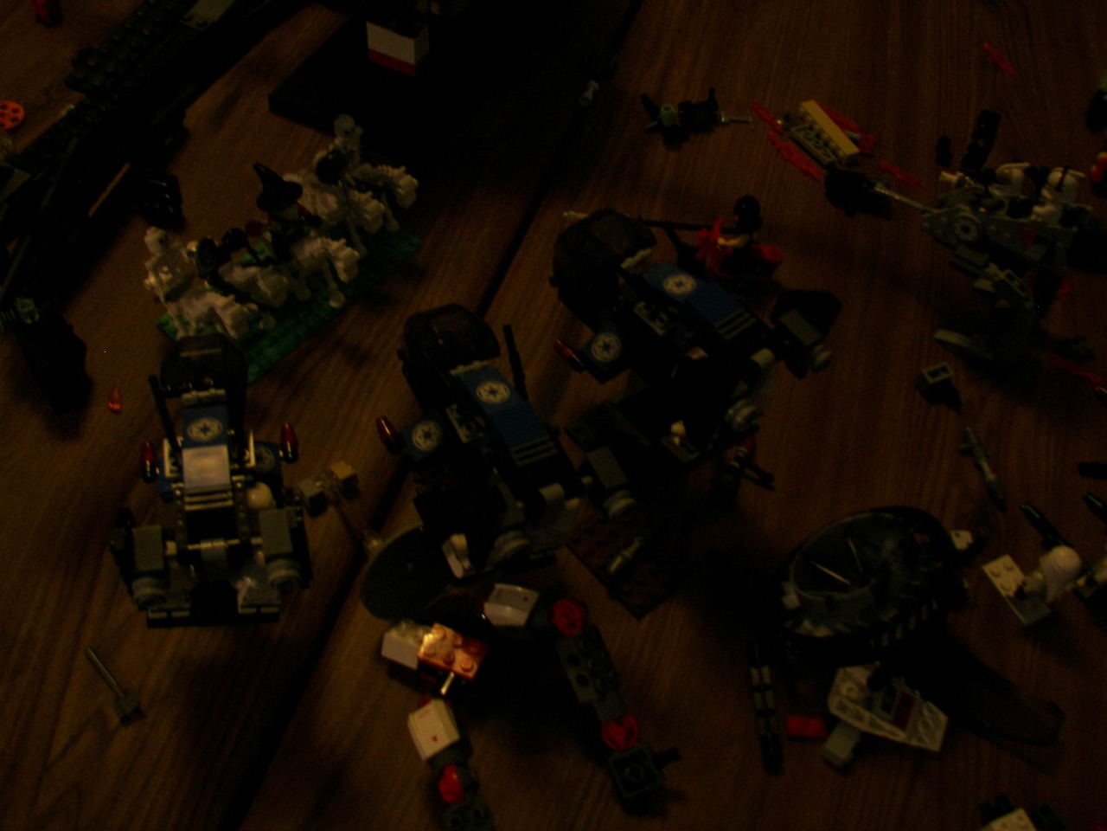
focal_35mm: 36
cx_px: 554
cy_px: 416
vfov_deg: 39.7
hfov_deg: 51.4
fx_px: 1151
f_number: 2.8
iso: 100
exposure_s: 1/30
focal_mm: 6
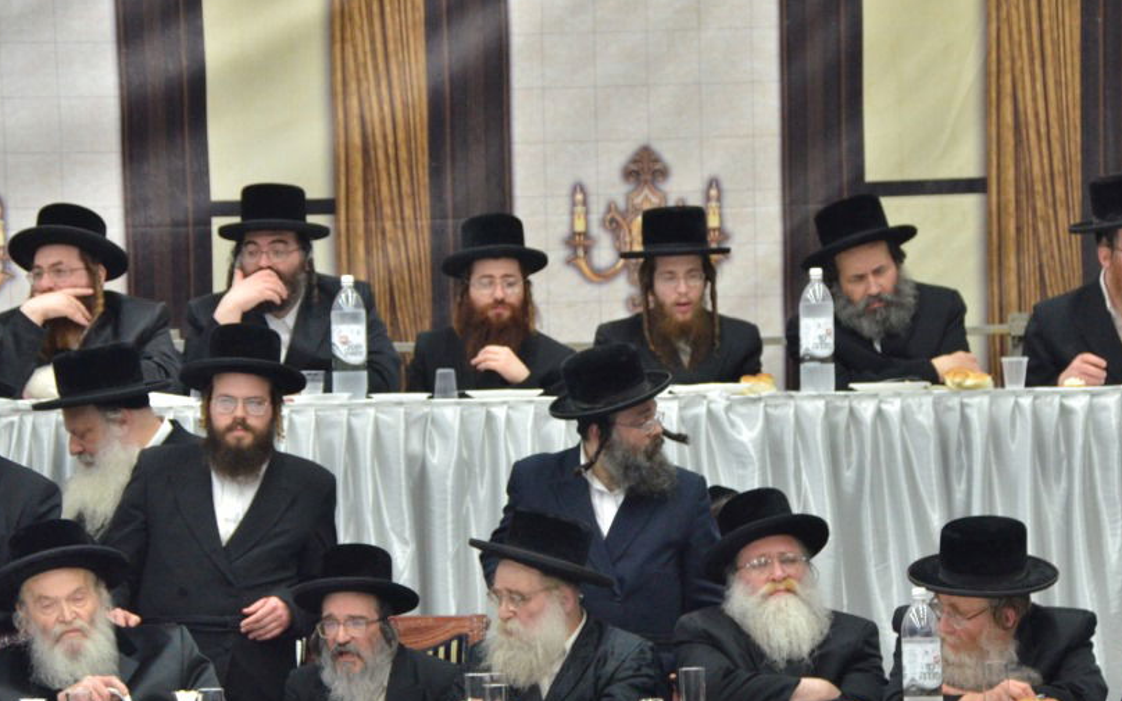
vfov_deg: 5.4
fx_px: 7389
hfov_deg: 8.7
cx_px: 543
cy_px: 444
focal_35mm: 242
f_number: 5.6
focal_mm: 125
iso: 1600
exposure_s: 1/125
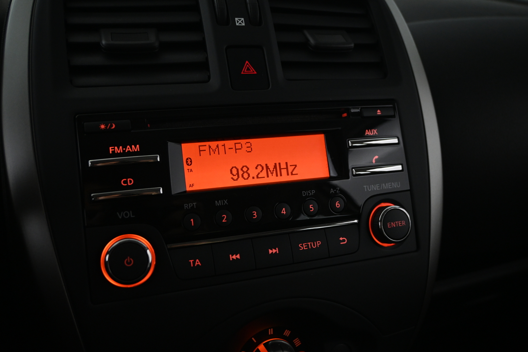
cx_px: 264
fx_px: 462
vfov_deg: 41.7
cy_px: 176
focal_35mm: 32
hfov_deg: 59.5
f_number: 4
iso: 1600
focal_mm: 21
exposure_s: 1/40
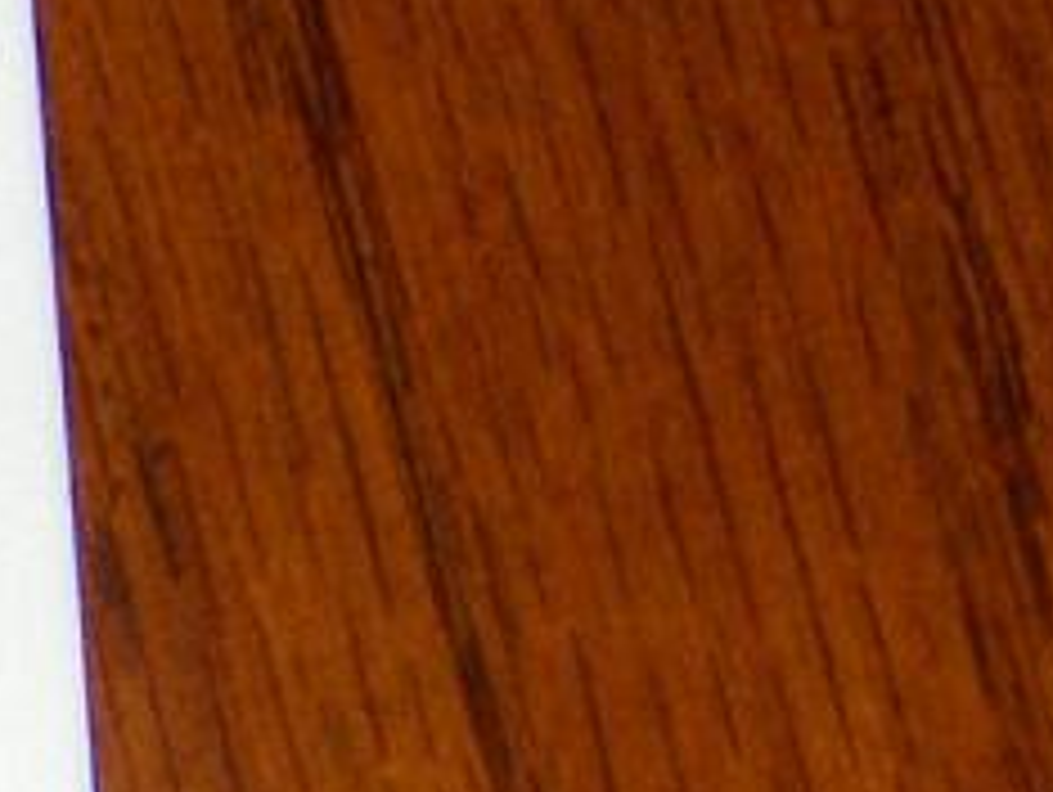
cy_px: 1724
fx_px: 9409
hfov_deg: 6.0
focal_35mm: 309
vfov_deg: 4.7
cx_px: -1845
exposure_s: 1/60
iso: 100
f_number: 4.8
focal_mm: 8
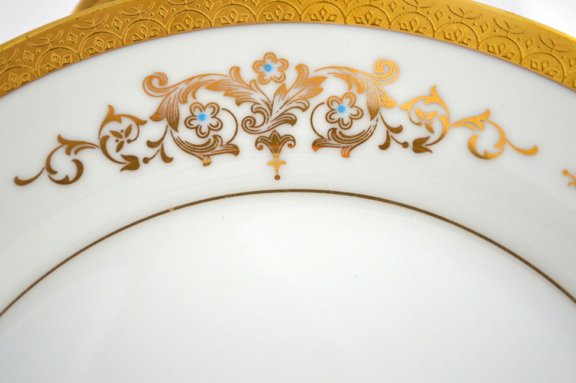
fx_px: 1231
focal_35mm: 77
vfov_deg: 17.7
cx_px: 283
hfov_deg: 26.3
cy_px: 191
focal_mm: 50
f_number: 5.6
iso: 400
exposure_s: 1/60
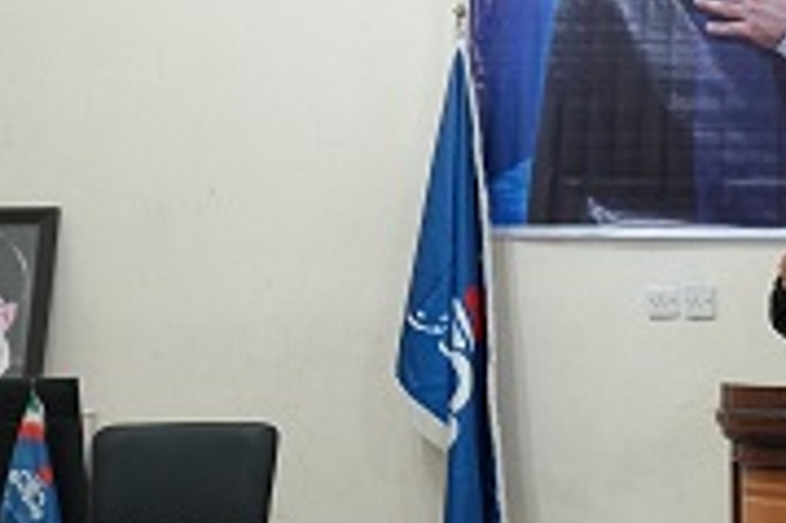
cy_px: 264
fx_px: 2356
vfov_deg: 12.7
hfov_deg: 17.8
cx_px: 1001
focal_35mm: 108
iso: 2500
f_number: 4
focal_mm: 38
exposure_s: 1/160
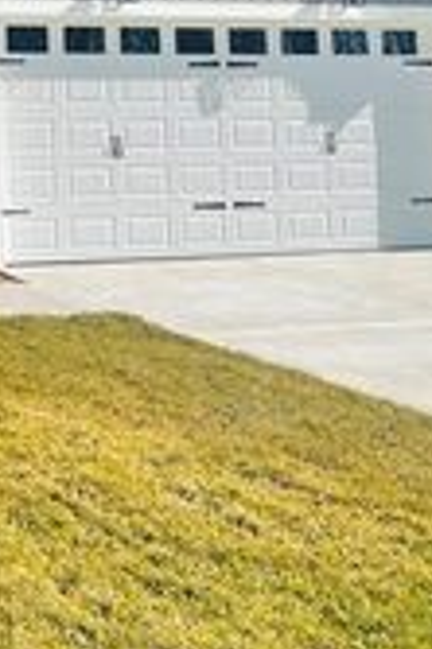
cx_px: -249
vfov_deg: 23.6
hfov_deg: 15.3
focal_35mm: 81
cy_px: -49
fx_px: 1461
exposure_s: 1/3831
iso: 50
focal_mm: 5.7
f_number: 1.5
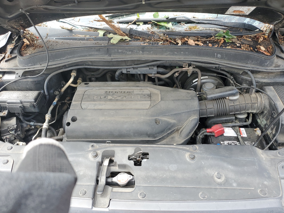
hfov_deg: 65.3
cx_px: 140
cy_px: 104
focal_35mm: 27
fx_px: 222
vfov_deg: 51.4
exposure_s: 1/435
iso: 50
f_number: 1.5
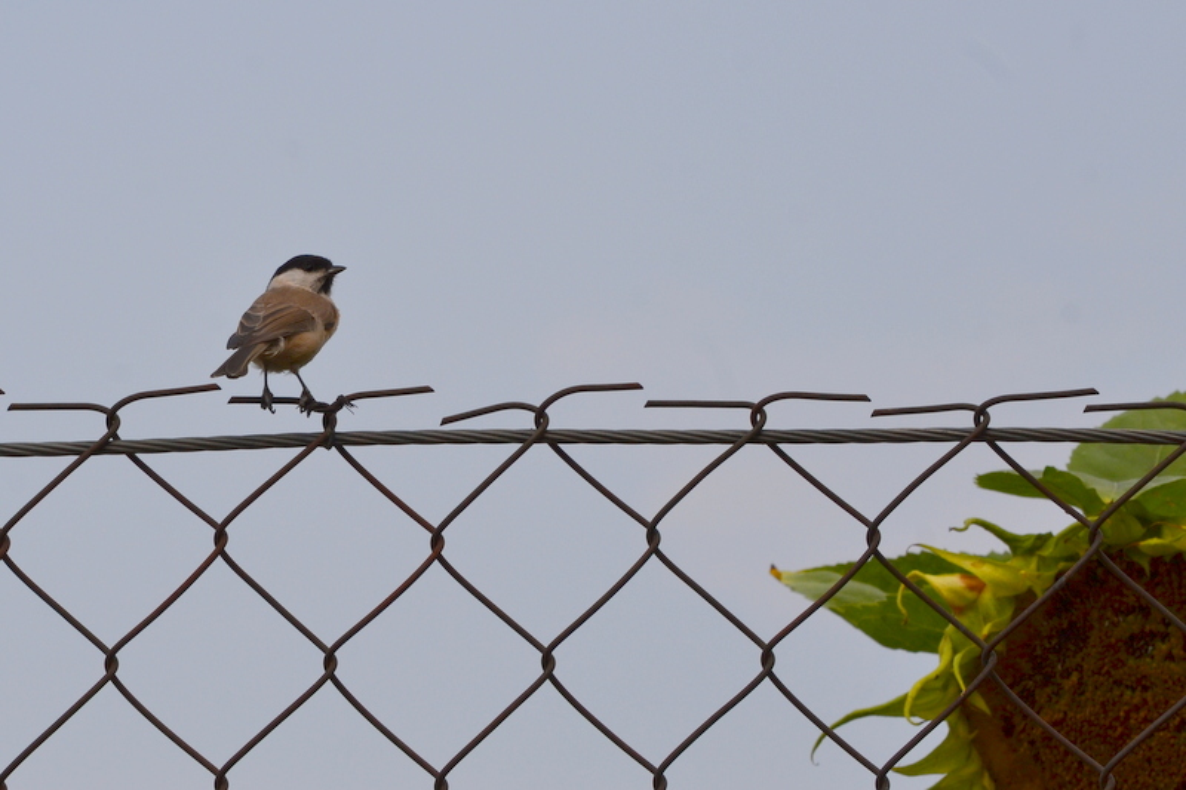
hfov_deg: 14.9
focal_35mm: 138
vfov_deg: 9.9
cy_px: 395
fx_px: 4545
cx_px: 593
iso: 200
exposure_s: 1/500
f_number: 11
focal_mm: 92
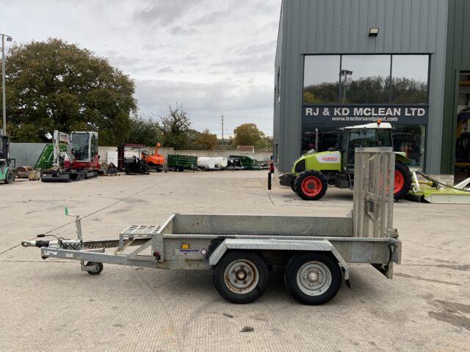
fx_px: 394
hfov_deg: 61.7
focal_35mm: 29
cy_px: 176
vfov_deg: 48.2
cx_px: 235
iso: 25
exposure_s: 1/122
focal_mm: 3
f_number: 1.8
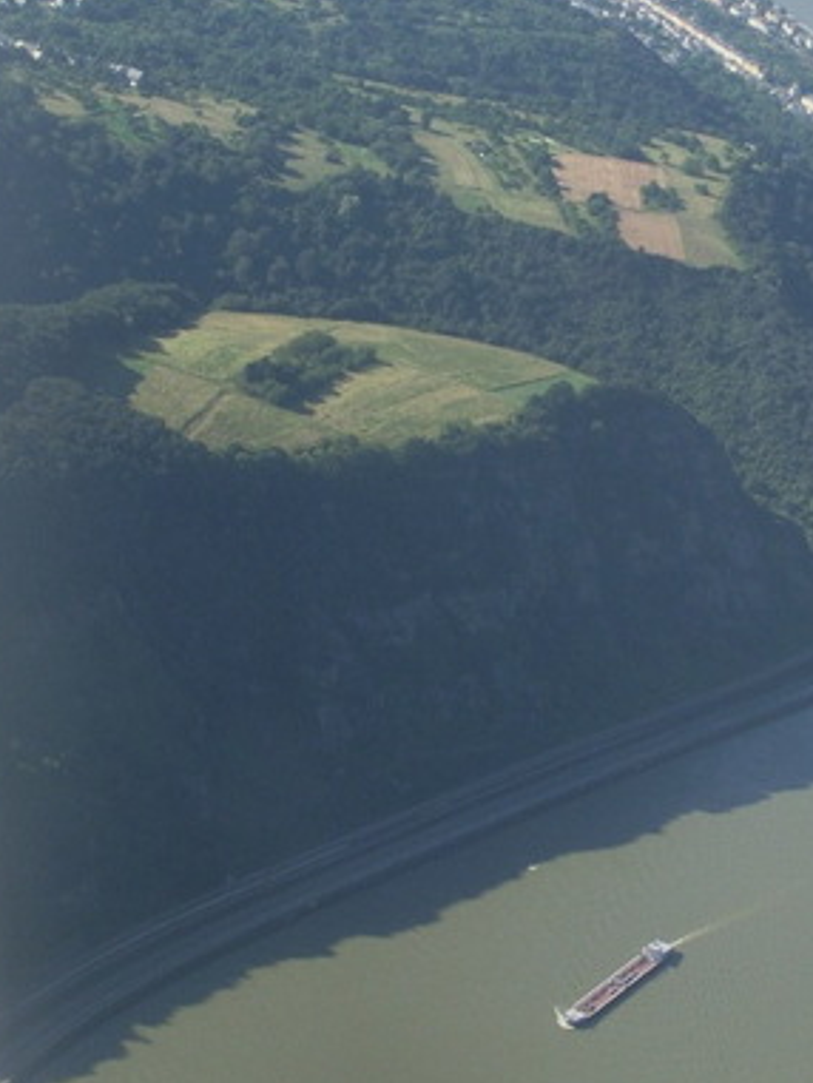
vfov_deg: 14.2
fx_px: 4350
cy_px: 389
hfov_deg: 10.6
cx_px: 685
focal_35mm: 139
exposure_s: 1/500
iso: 100
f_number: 4.8
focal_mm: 12.29
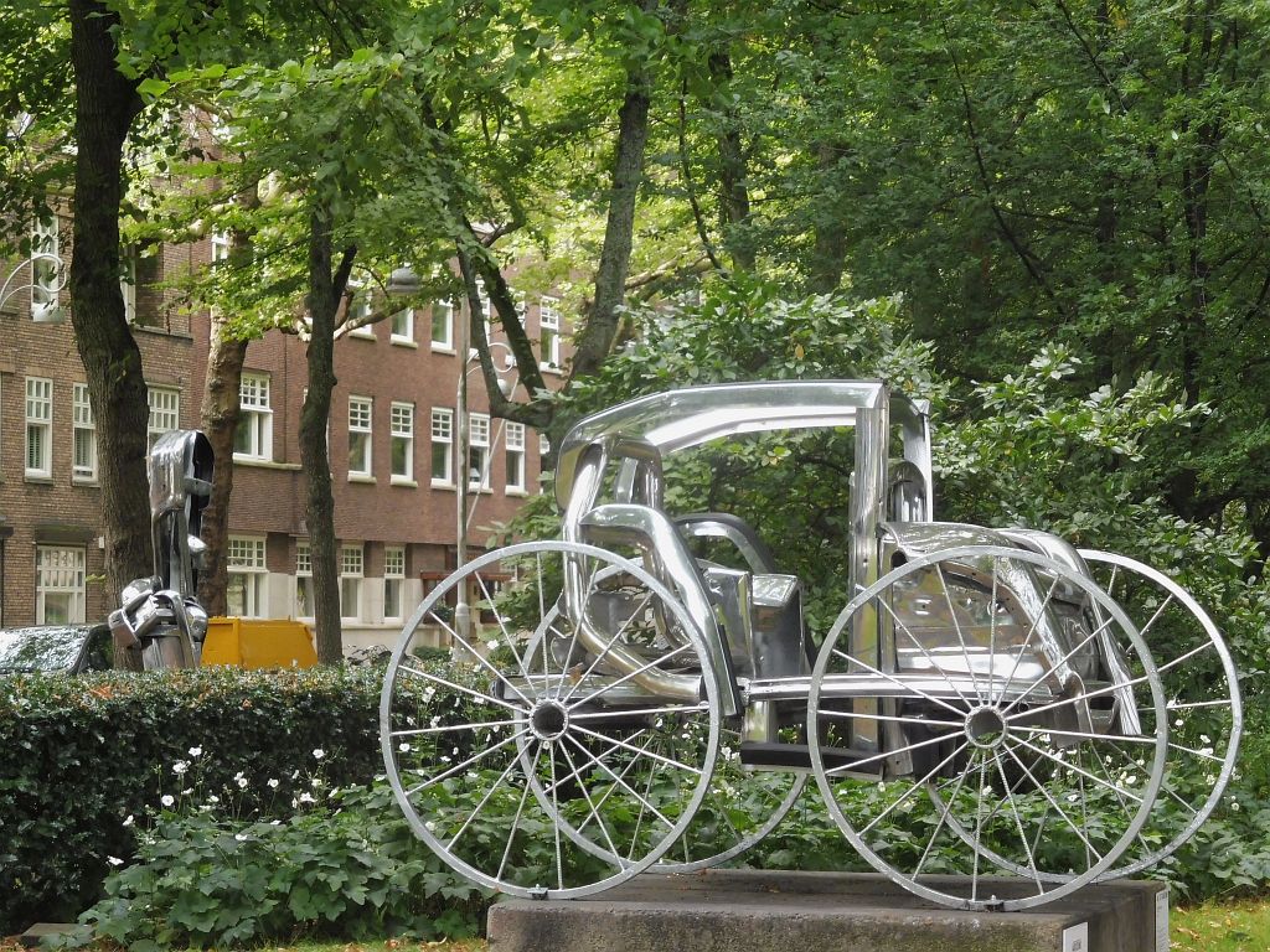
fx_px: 4476
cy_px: 476
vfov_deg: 12.1
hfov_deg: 16.1
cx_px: 635
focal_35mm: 122
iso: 400
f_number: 5.4
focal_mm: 21.8
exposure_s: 1/100
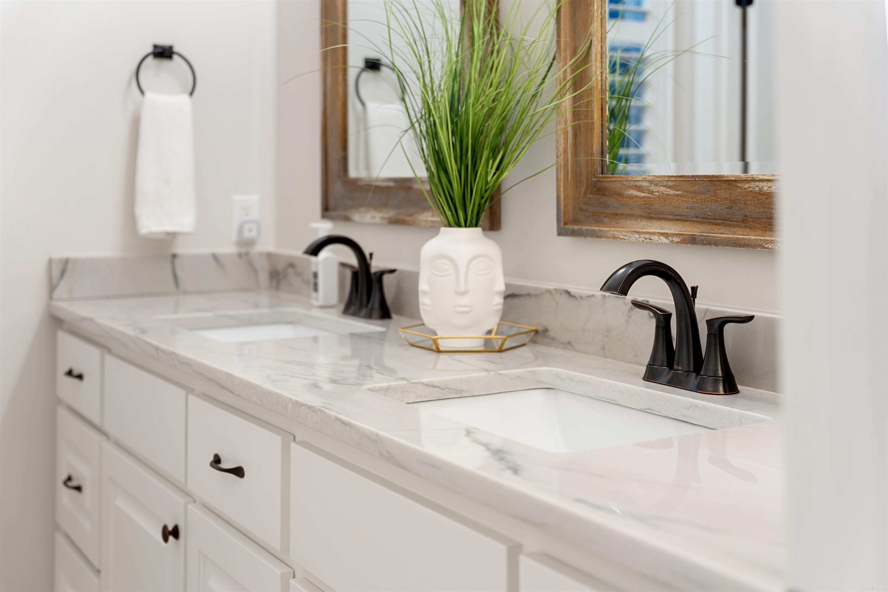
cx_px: 444
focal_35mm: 44
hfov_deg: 44.9
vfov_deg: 30.8
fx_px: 1075
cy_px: 296
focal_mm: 43.6
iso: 100
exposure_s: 1/5
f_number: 2.8
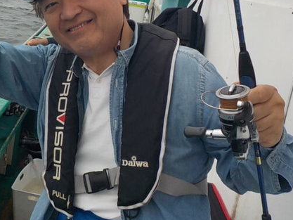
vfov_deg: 31.2
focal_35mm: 46
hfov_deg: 40.4
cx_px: 84
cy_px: 70
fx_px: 389
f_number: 3.3
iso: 125
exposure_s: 1/1600
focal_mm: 4.1
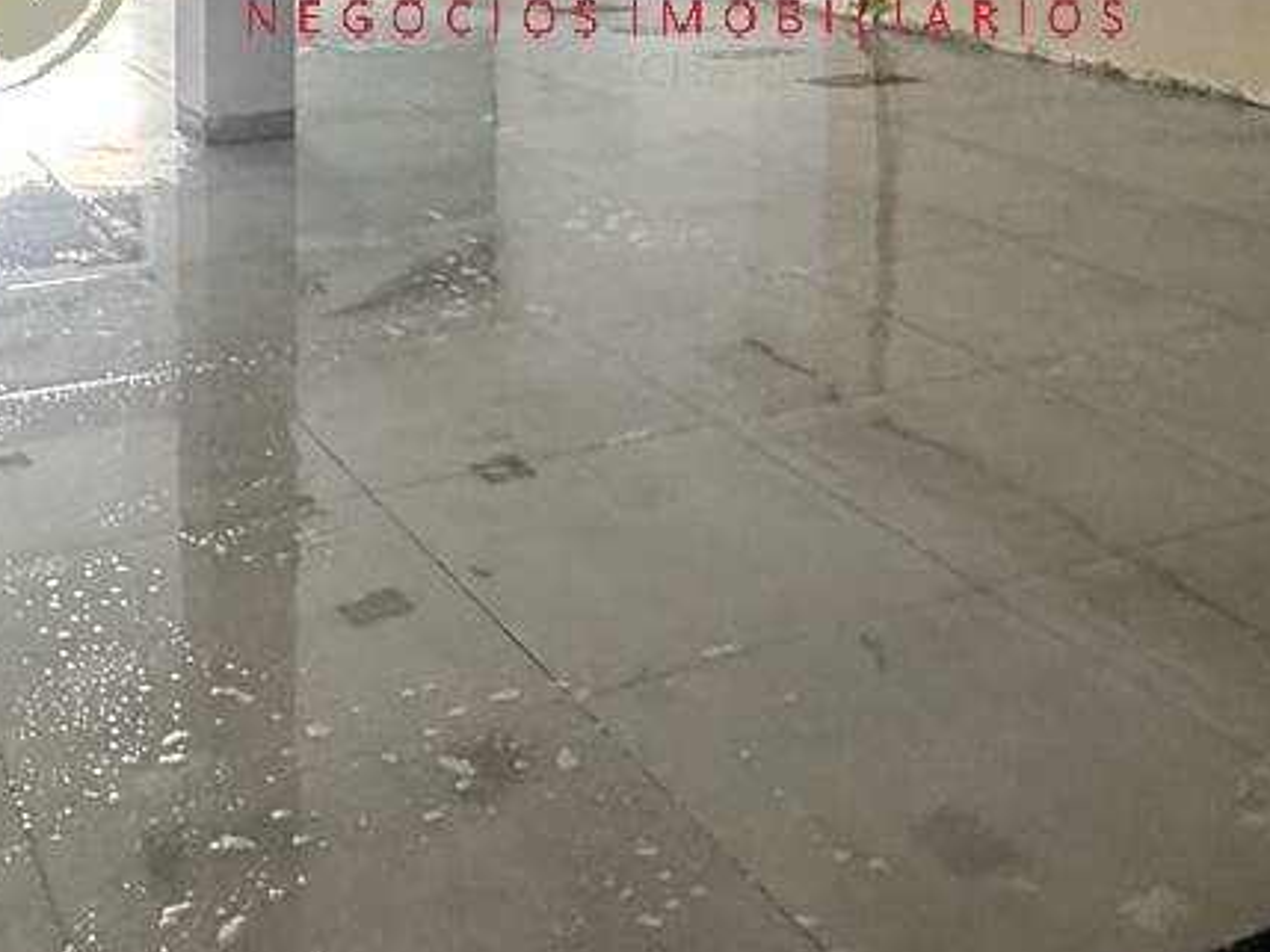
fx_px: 1725
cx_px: 477
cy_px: -101
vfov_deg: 28.1
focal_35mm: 47
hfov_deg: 40.1
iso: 320
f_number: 2.2
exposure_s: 1/69
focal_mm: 2.22
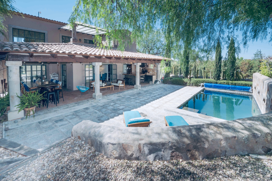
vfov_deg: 81.1
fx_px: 106
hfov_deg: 104.3
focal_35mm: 14
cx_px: 136
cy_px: 90
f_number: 22
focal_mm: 14
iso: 400
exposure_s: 1/100
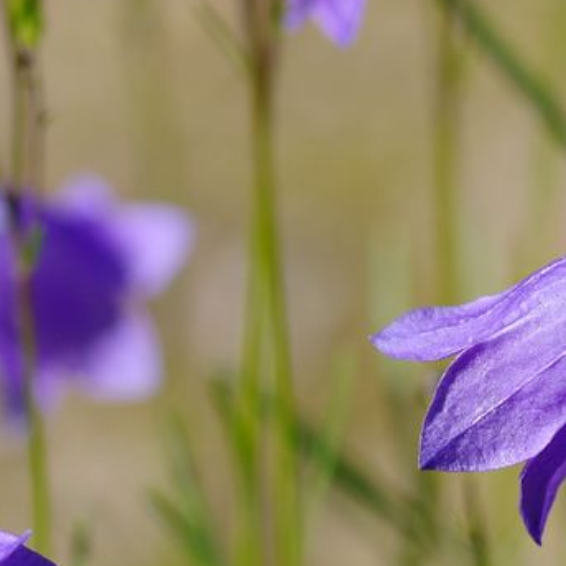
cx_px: 35
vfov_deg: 3.4
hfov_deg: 3.4
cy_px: 532
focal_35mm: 518
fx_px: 9582
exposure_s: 1/200
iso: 100
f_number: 5.6
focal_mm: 100
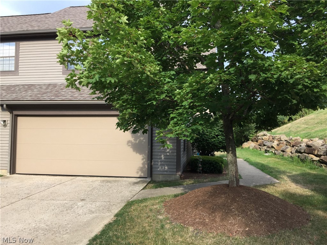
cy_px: 122
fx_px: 274
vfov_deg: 48.2
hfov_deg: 61.7
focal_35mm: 29
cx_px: 164
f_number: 2.2
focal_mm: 4.15
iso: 32
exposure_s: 1/670
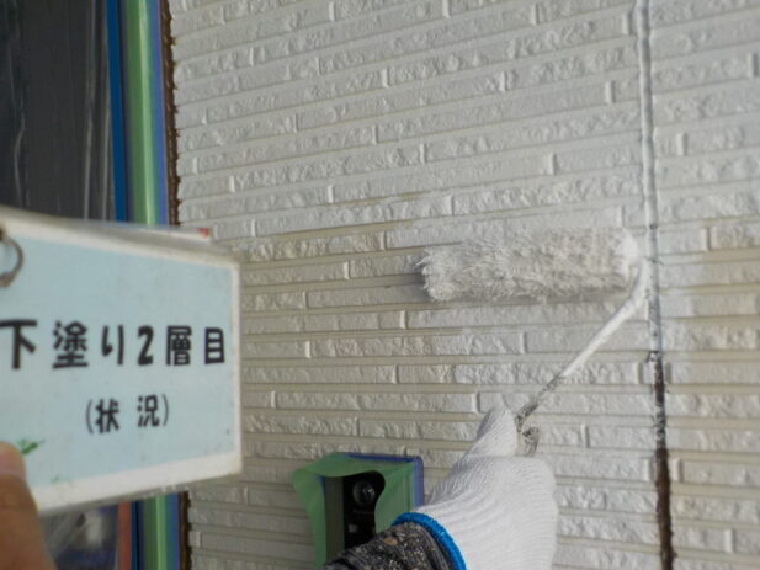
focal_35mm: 35
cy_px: 323
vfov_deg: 40.6
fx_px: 769
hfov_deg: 52.5
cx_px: 414
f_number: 3.3
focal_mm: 4.1
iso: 125
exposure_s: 1/320
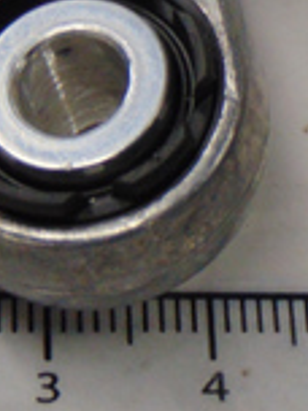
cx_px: 200
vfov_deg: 6.5
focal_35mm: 299
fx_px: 3547
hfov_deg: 5.0
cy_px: -206
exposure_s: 1/60
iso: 200
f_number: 3.7
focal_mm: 12.8
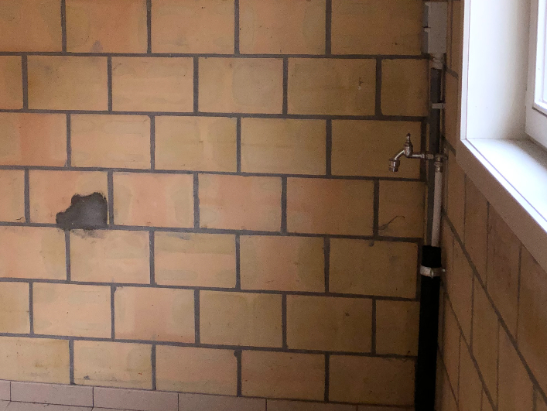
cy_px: 91
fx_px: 901
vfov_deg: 25.3
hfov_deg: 33.5
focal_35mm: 57
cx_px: 186
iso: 20
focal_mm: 3.99
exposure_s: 1/250
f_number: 1.8
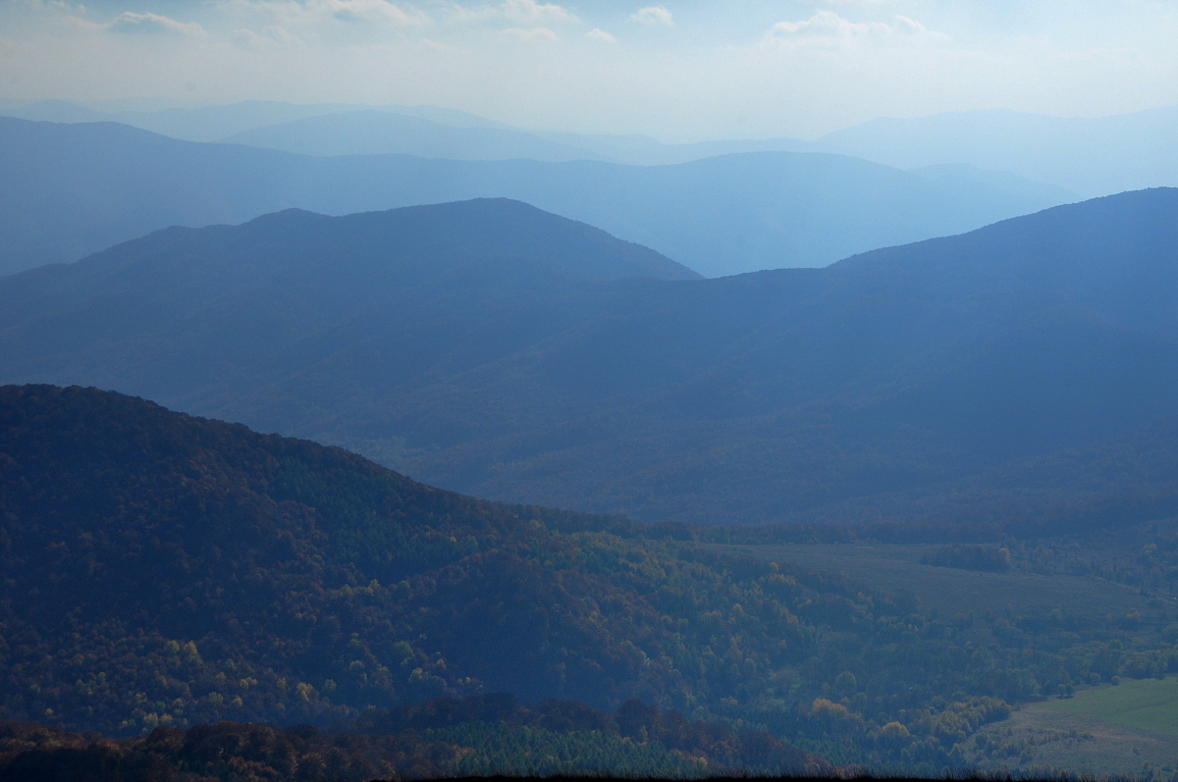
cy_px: 391
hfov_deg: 27.0
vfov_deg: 18.1
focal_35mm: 75
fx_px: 2451
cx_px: 589
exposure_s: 1/800
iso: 400
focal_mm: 50
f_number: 14
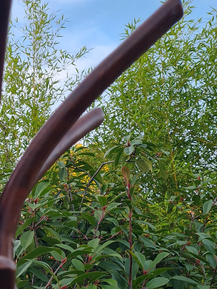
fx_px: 535
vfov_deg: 29.8
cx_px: -17
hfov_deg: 21.8
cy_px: 214
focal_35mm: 64
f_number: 1.8
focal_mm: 5.4
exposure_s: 1/184
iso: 50
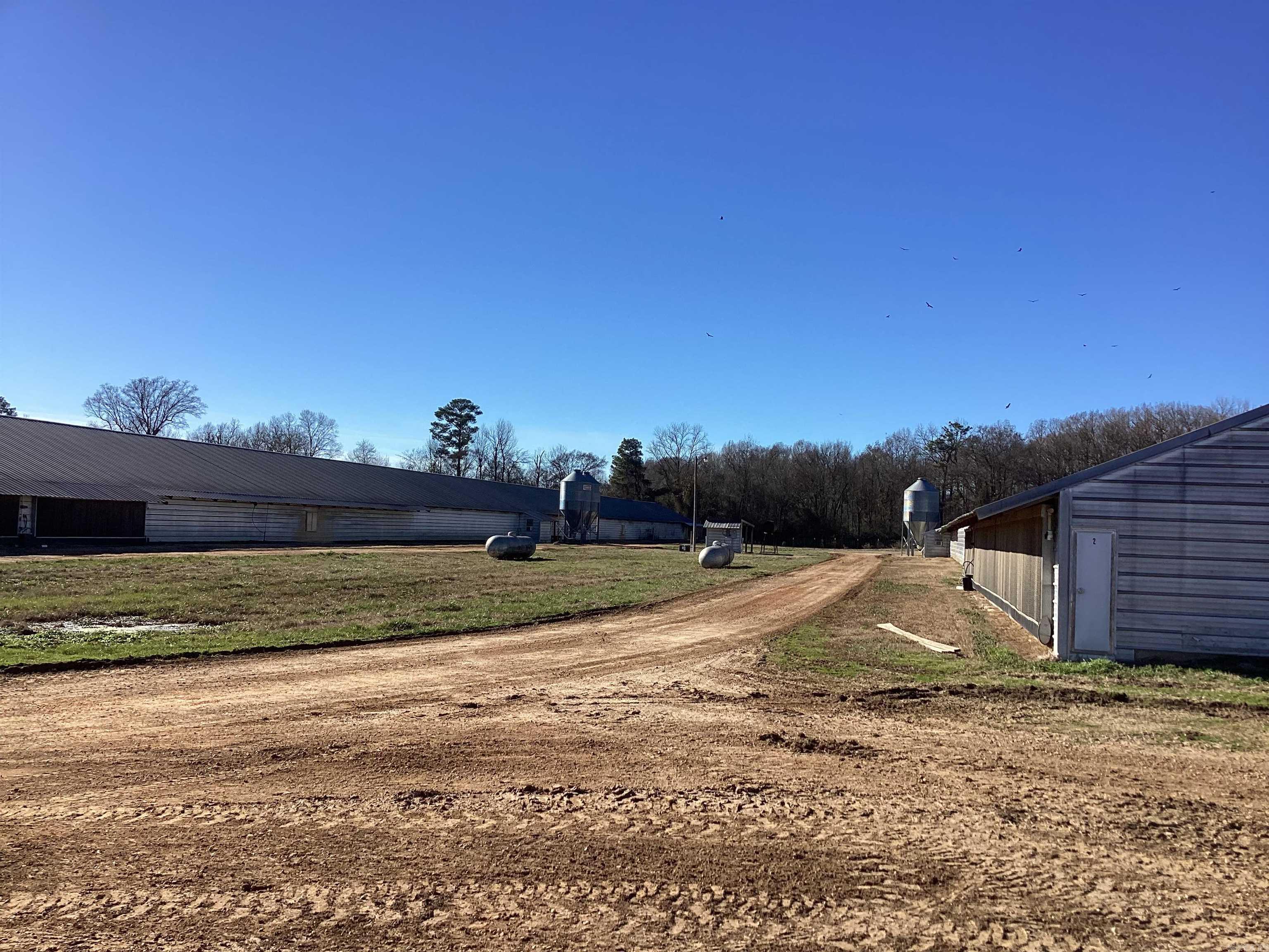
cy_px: 476
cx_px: 634
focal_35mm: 31
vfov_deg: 45.4
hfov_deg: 58.4
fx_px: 1136
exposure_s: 1/1456
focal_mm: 3.3
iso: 25
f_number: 2.4
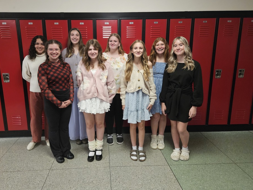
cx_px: 113
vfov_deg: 52.9
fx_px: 190
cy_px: 85
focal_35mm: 26
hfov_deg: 67.1
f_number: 1.8
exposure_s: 1/120
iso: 1000
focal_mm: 5.4
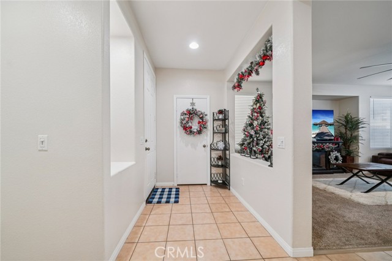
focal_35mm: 13
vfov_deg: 85.4
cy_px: 130
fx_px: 141
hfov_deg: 108.4
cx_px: 196
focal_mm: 13
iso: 400
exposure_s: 1/15
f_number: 8
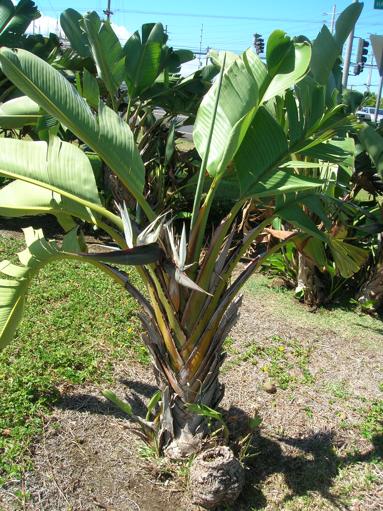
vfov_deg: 54.0
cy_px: 256
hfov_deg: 41.8
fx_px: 502
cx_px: 192
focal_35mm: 34
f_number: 4.9
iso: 50
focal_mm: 5.7
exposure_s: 1/188
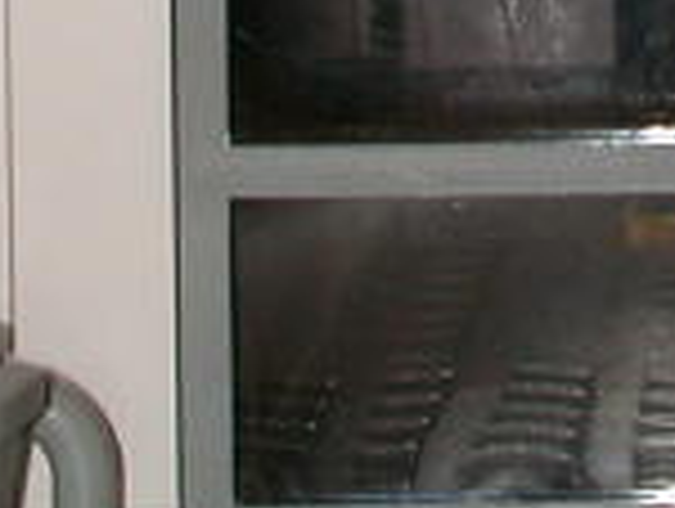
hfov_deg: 7.1
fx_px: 5332
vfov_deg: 5.4
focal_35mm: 273
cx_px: 1179
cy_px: -337
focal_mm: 9.7
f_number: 5.9
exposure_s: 1/59.9
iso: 100
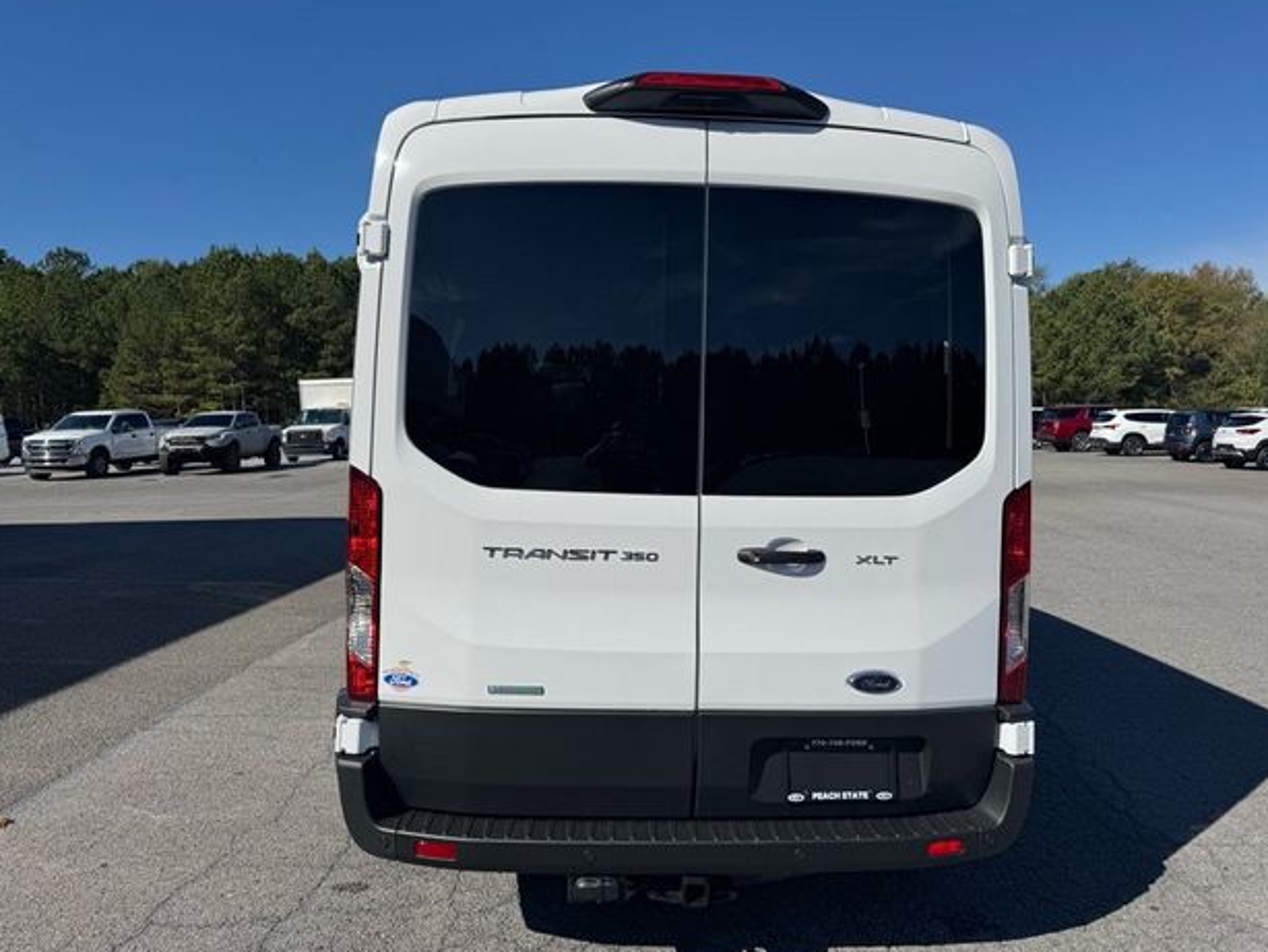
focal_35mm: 25
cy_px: 471
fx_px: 916
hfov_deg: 69.4
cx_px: 646
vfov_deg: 54.9
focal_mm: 6.76
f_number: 1.78
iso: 80
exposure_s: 1/9009
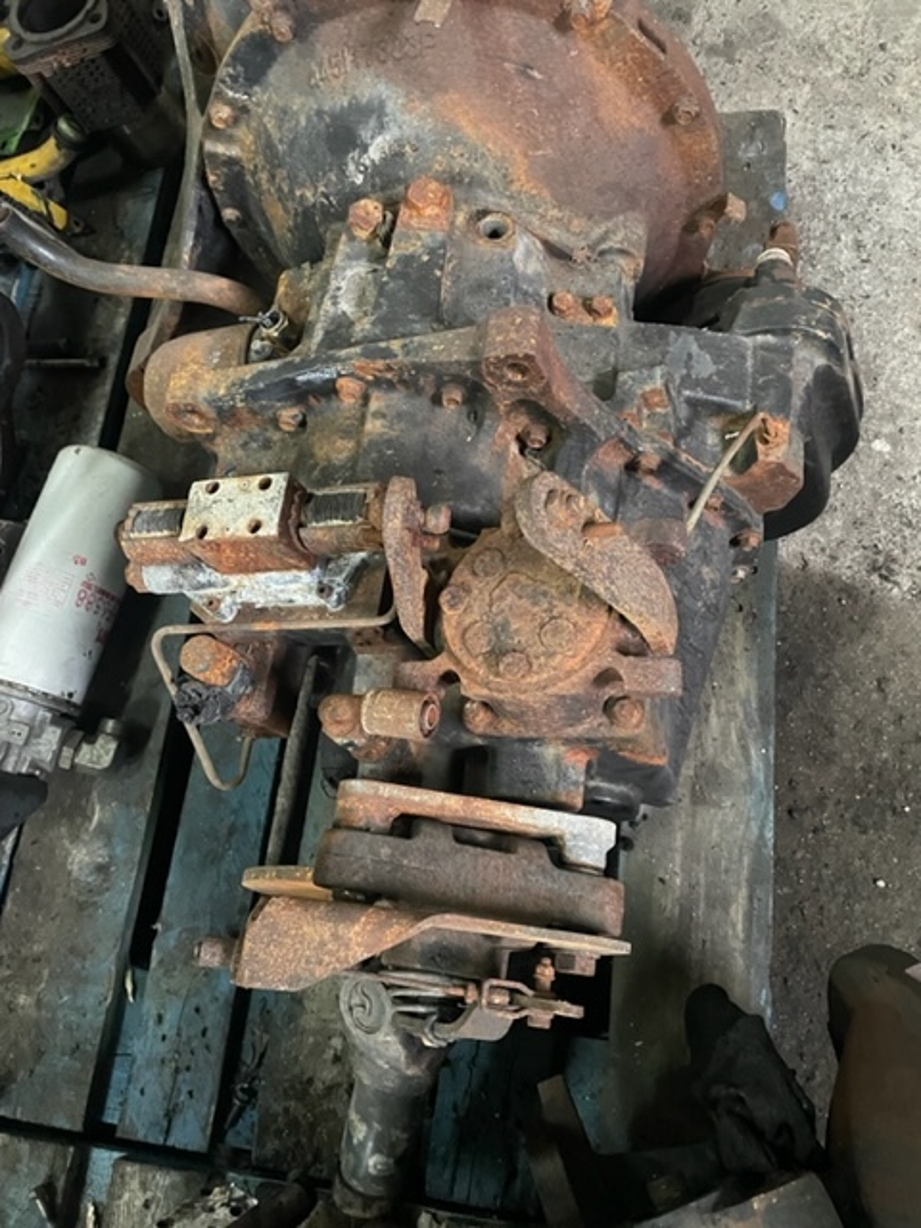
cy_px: 614
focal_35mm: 26
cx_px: 460
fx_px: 922
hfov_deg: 53.1
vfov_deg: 67.3
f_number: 1.6
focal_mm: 4.2
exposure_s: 1/30
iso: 800
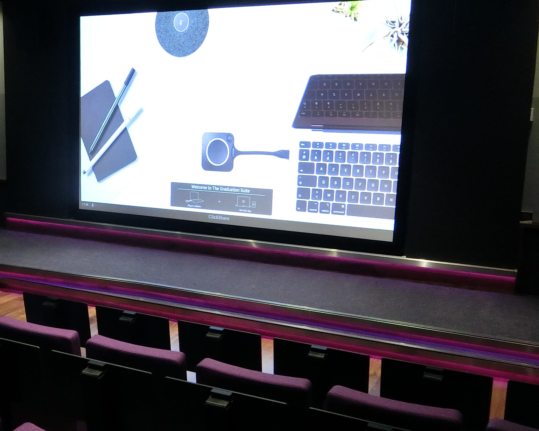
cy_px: 222
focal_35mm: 47
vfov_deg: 32.1
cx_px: 76
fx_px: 750
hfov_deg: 37.5
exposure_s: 1/30
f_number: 2.8
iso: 640
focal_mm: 5.4
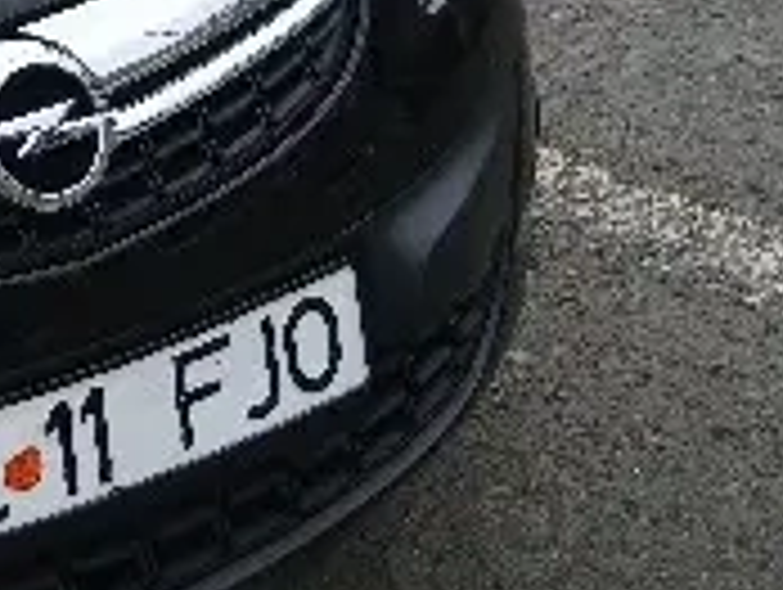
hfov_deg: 11.9
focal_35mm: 149
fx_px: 3375
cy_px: -329
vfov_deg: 9.7
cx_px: -756
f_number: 1.8
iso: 20
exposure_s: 1/50.3
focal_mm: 3.98
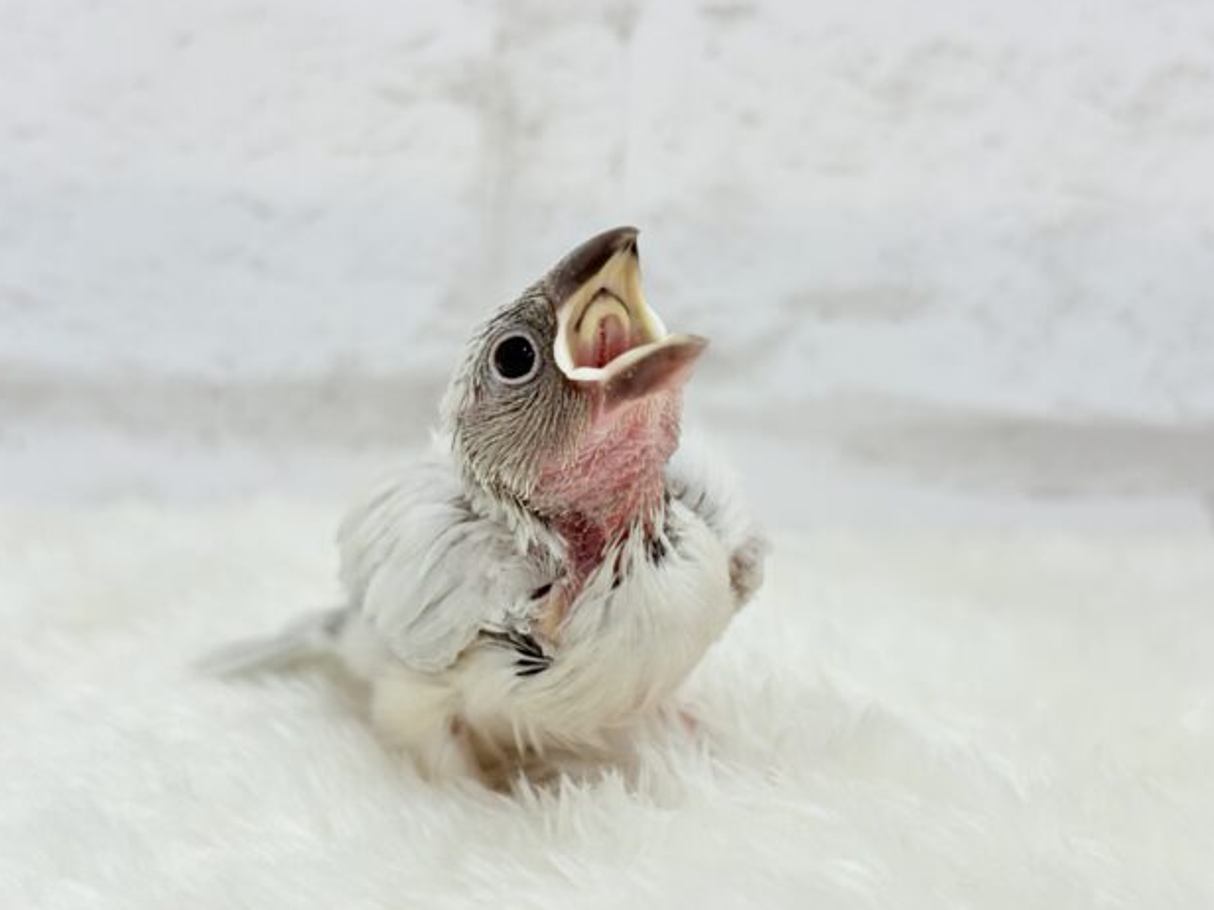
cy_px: 461
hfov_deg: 35.5
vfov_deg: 27.0
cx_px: 605
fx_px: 1894
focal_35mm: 54
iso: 80
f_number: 1.6
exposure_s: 1/100
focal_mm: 5.96
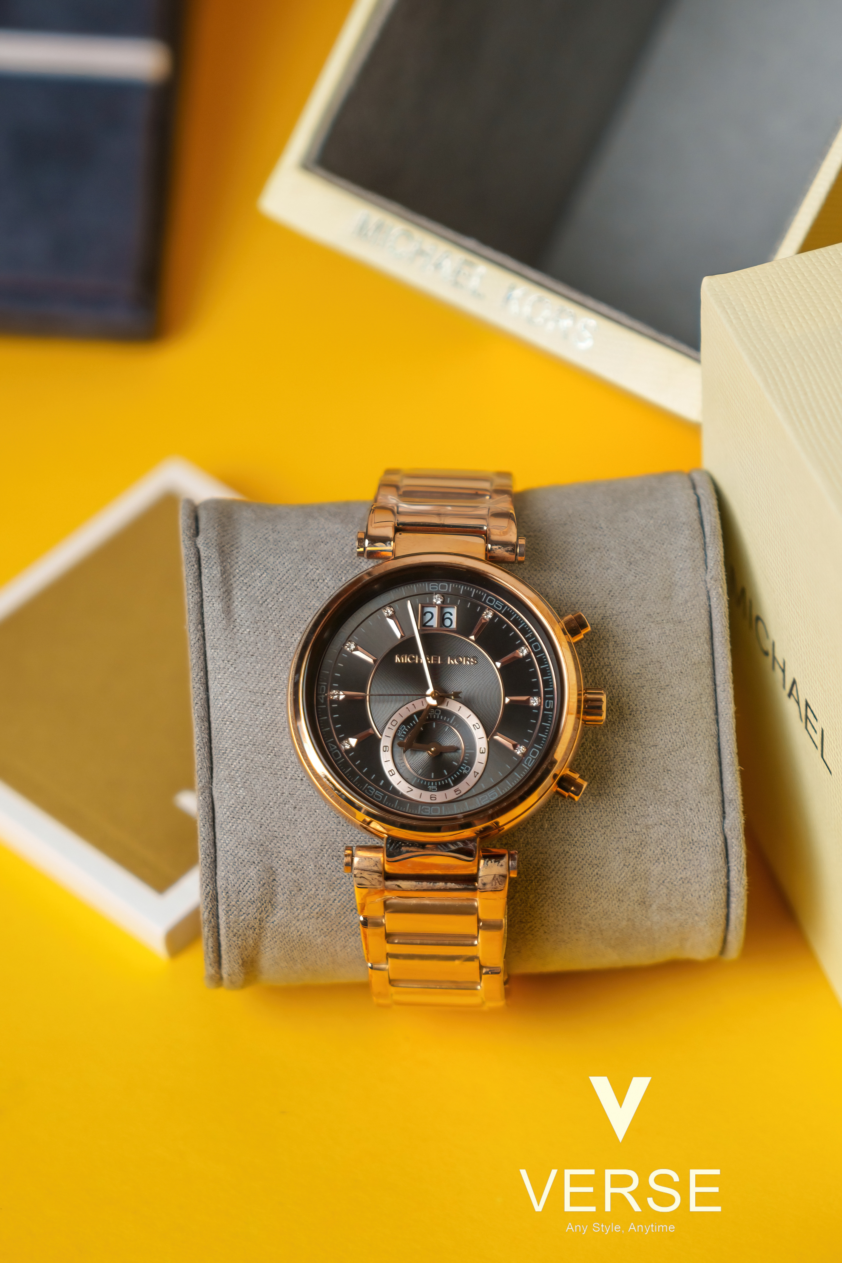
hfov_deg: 13.0
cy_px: 632
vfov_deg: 19.5
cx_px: 421
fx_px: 3683
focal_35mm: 105
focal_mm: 70
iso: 200
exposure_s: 1/60
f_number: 4
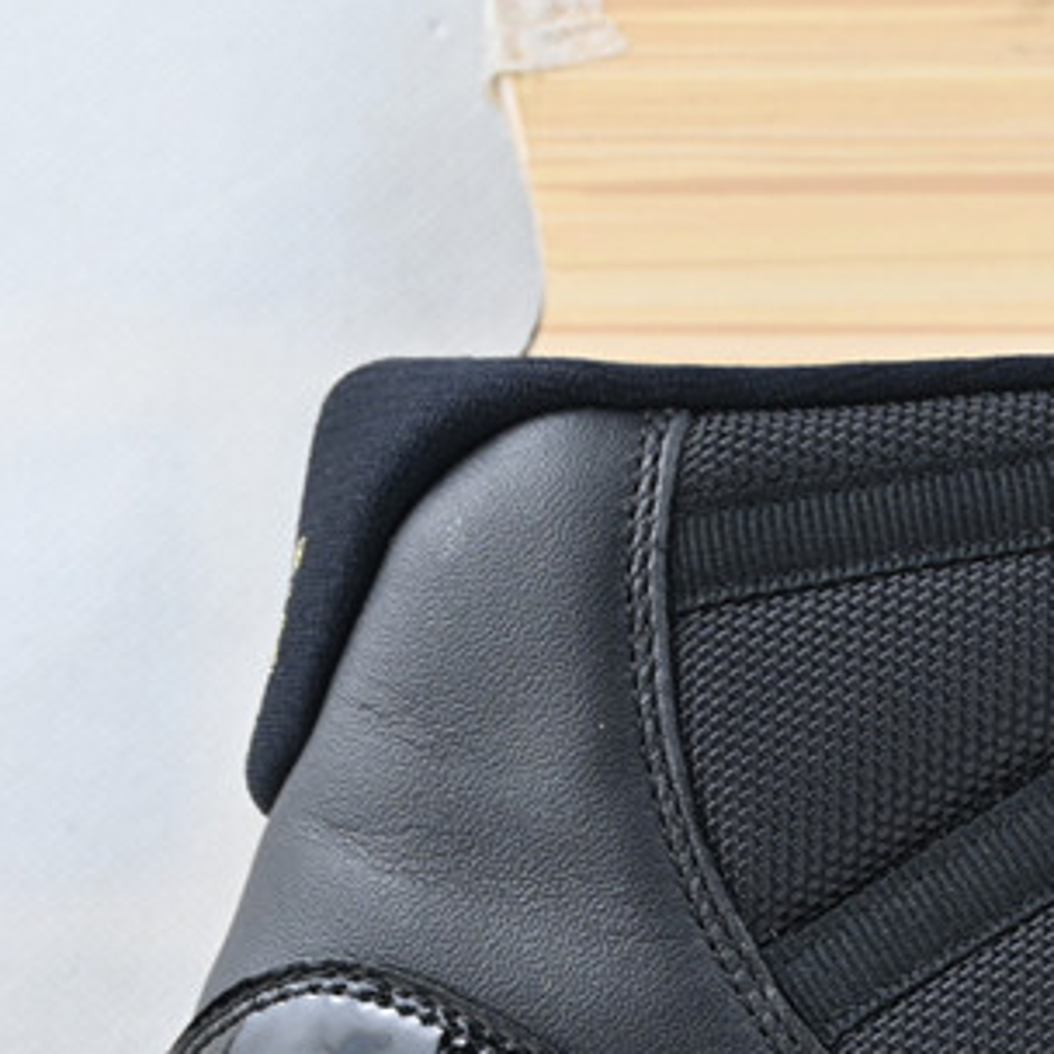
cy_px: 1207
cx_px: 1605
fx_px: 4857
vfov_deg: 12.2
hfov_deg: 11.8
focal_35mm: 141
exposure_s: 1/30
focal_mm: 28
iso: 100
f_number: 4.5
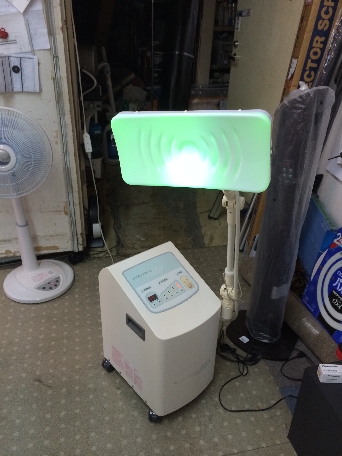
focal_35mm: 30
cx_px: 171
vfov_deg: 60.0
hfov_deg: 46.8
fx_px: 395
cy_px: 228
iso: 50
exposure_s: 1/30
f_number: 2.2
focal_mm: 4.12
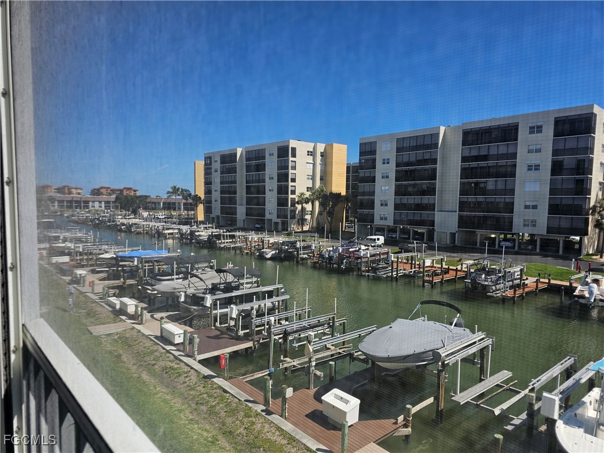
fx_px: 401
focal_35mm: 23
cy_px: 226
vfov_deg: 58.9
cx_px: 302
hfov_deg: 73.9
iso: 10
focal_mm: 6.3
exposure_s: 1/654
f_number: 1.7
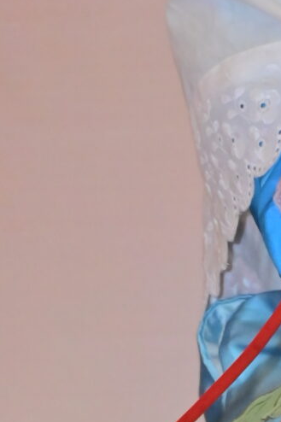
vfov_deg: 2.0
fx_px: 12149
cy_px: -31
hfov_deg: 1.3
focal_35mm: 1037
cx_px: 550
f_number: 8
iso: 1600
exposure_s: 1/125
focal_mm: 200
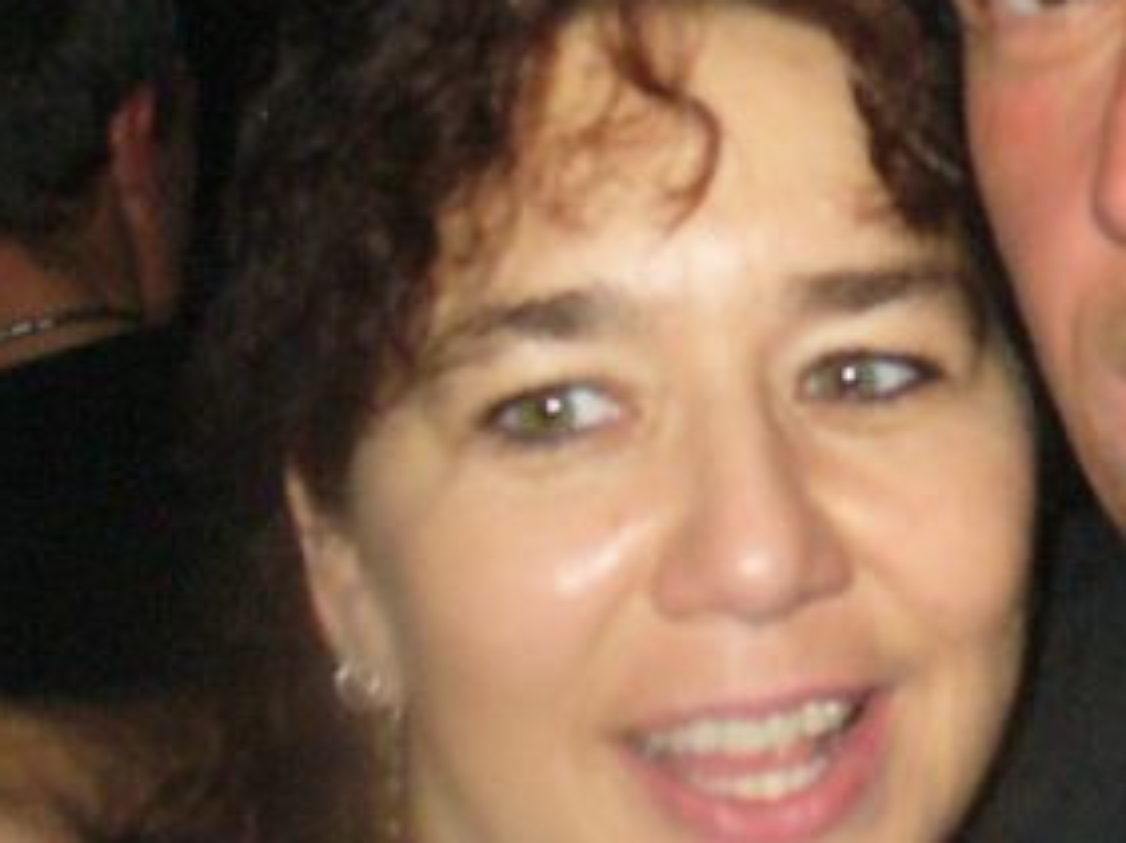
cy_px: 64
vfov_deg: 13.9
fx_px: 3413
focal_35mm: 105
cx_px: 1194
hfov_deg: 18.1
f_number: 2.8
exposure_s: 1/60
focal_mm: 6.1
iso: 400
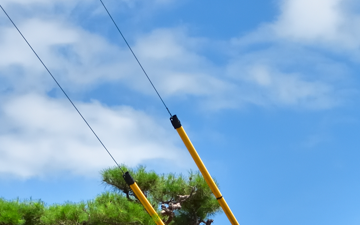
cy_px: 451
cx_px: 352
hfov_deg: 11.9
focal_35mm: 174
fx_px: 1707
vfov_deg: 7.3
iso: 200
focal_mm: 30
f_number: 10
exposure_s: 1/400
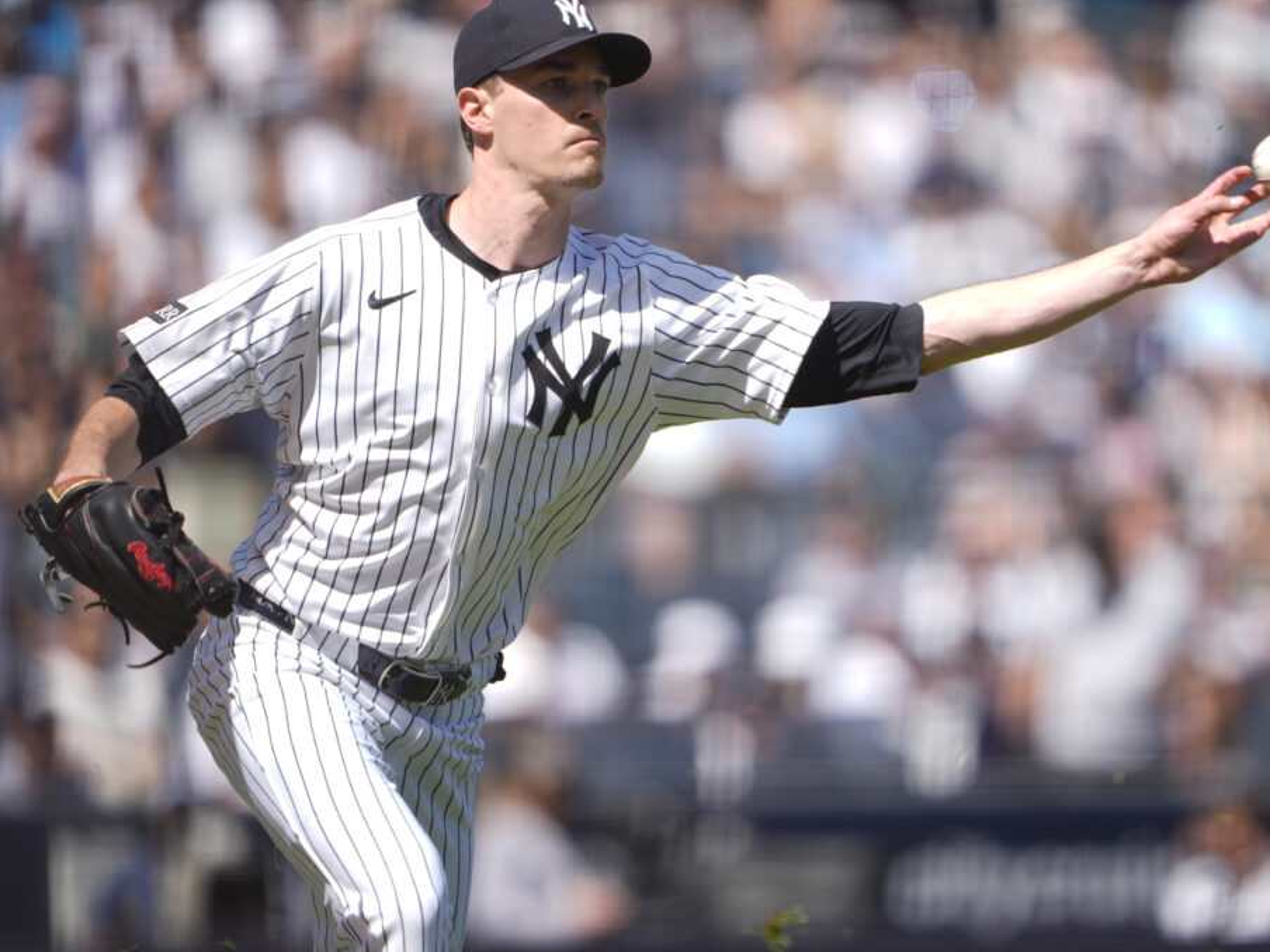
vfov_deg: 2.8
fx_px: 19518
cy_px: 470
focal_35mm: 532
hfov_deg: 3.7
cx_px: 698
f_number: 2.8
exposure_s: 1/2500
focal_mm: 400
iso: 200
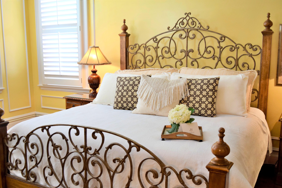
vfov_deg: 34.2
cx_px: 136
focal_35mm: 39
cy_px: 102
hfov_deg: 49.5
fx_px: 305
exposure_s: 1/40
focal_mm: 24
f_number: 4
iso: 800
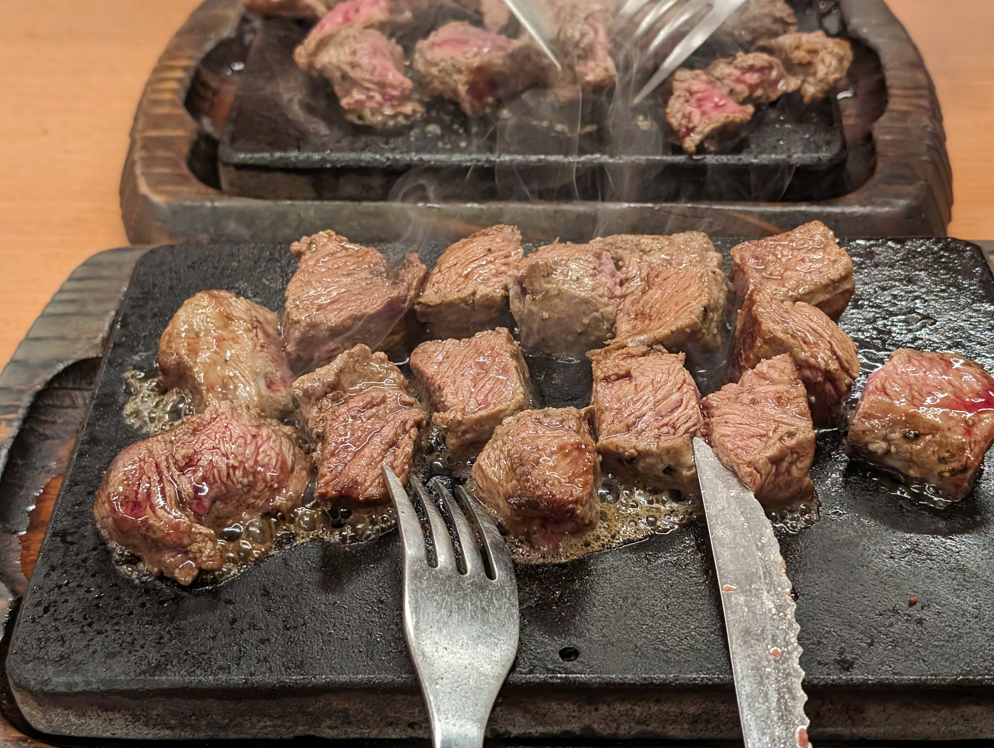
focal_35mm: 51
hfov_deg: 37.4
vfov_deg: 28.6
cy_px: 362
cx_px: 509
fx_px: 1467
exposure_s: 1/354
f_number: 1.68
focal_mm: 6.9
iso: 433
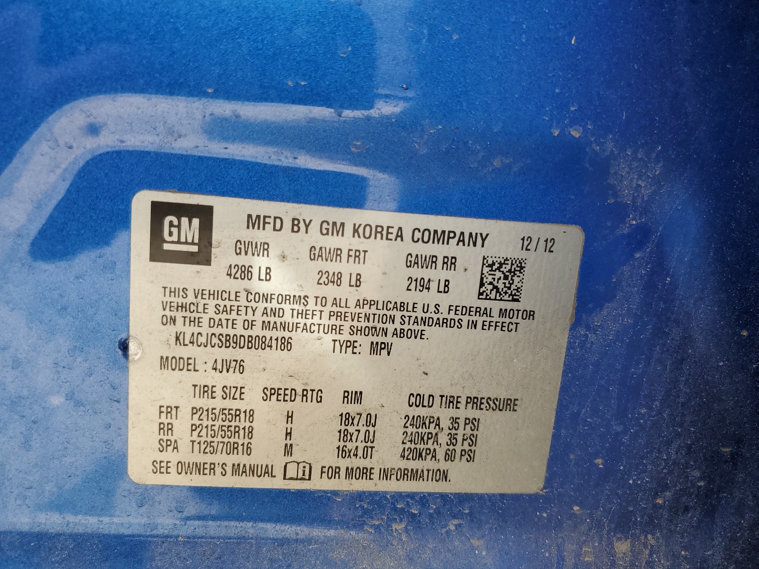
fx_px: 570
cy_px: 284
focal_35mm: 26
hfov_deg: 67.3
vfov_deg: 53.1
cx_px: 380
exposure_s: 1/233
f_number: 1.5
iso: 50
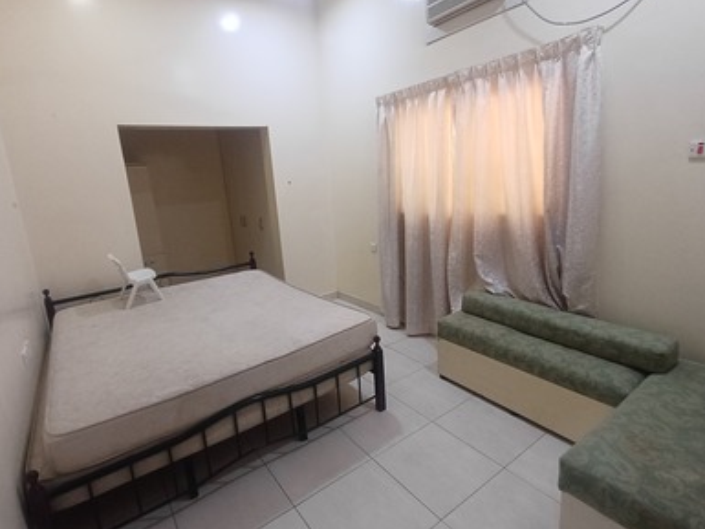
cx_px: 345
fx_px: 387
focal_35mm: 19
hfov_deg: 84.6
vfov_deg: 68.7
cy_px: 263
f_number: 2.2
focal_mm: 1.64
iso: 160
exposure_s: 1/50
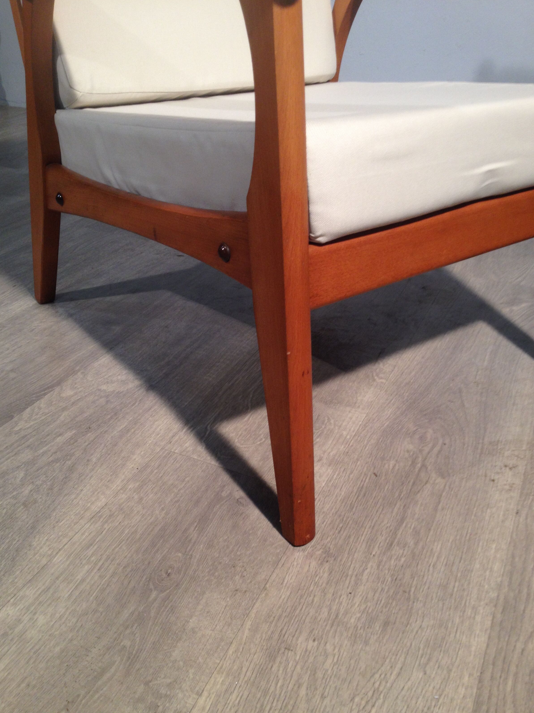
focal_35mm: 36
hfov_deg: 39.7
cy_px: 361
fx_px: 740
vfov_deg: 51.4
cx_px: 263
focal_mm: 4.28
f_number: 2.4
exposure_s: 1/20
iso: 80
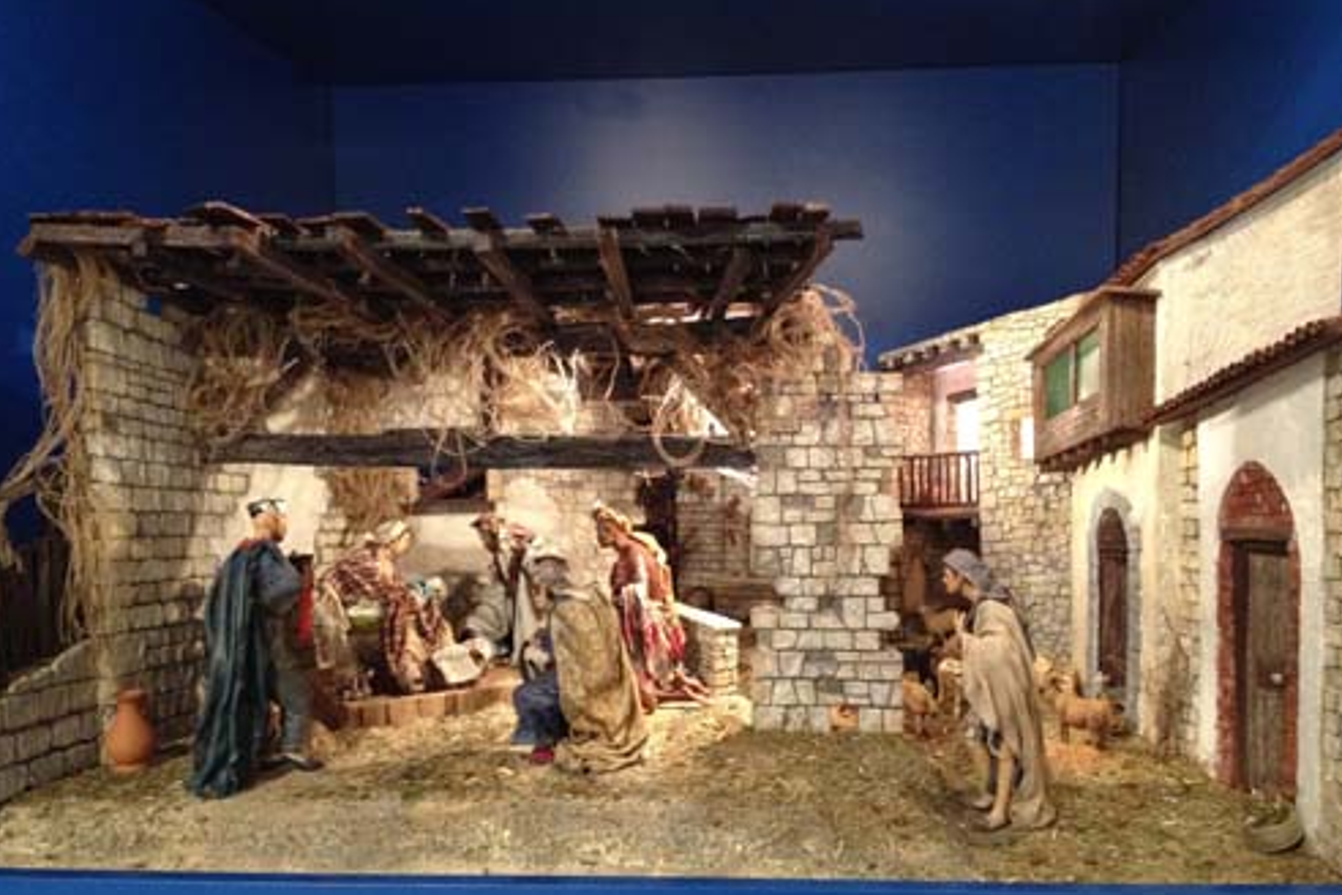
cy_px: 441
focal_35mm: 37
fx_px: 1379
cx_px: 668
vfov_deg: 35.9
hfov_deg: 51.9
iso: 500
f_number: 2.4
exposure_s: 1/15
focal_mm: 4.28
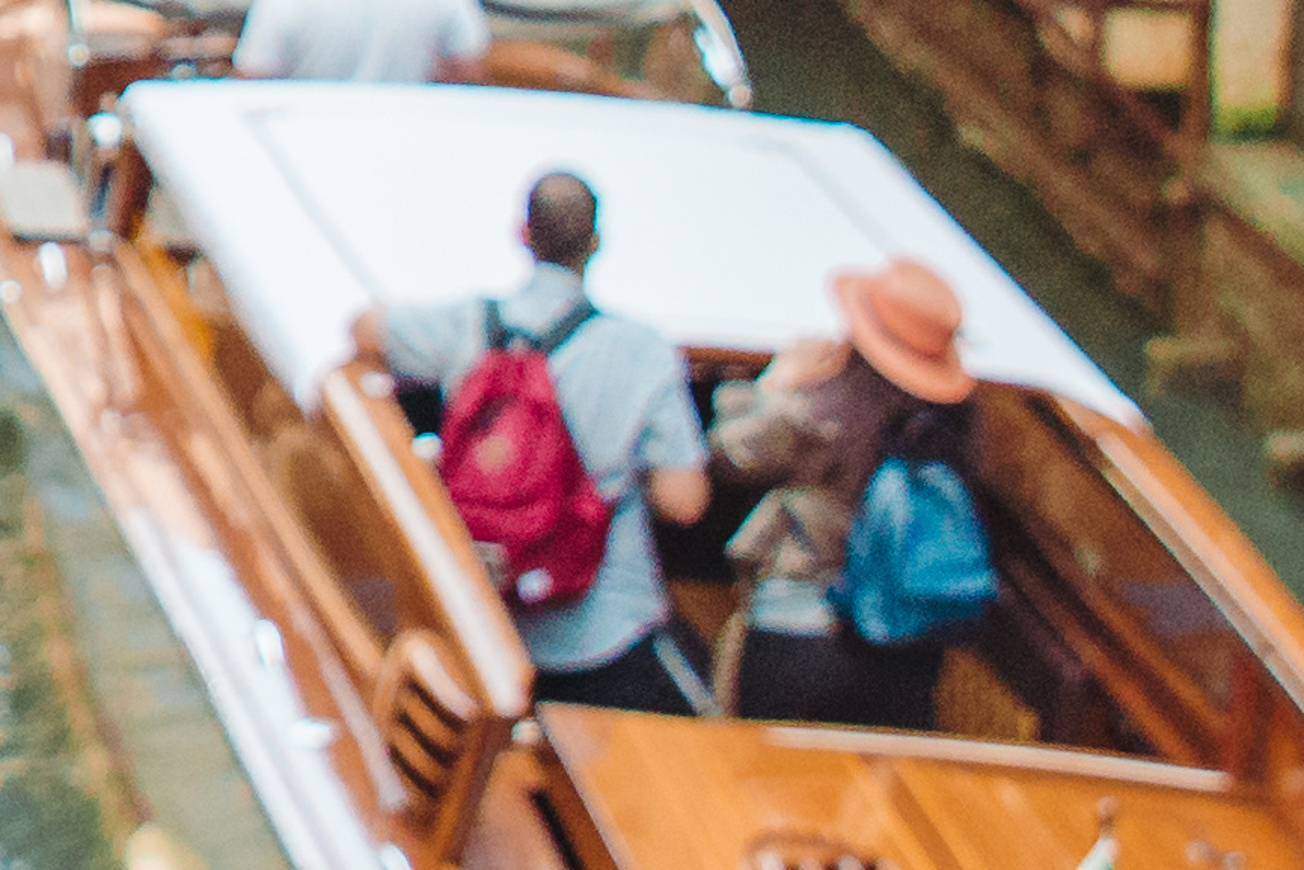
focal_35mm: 167
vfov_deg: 8.0
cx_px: -879
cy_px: -464
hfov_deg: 11.6
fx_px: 6050
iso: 640
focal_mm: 24
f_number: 5
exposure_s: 1/500
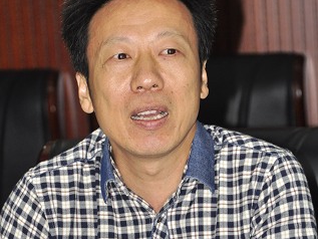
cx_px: 168
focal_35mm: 286
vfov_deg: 5.2
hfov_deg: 6.9
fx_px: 2627
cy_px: 220
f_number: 5.6
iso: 800
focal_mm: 105
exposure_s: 1/160
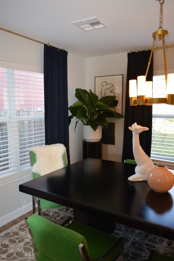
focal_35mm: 27
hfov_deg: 47.8
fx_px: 196
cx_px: 87
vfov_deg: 67.4
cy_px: 130
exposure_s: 1/60
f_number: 3.5
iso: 500
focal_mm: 18
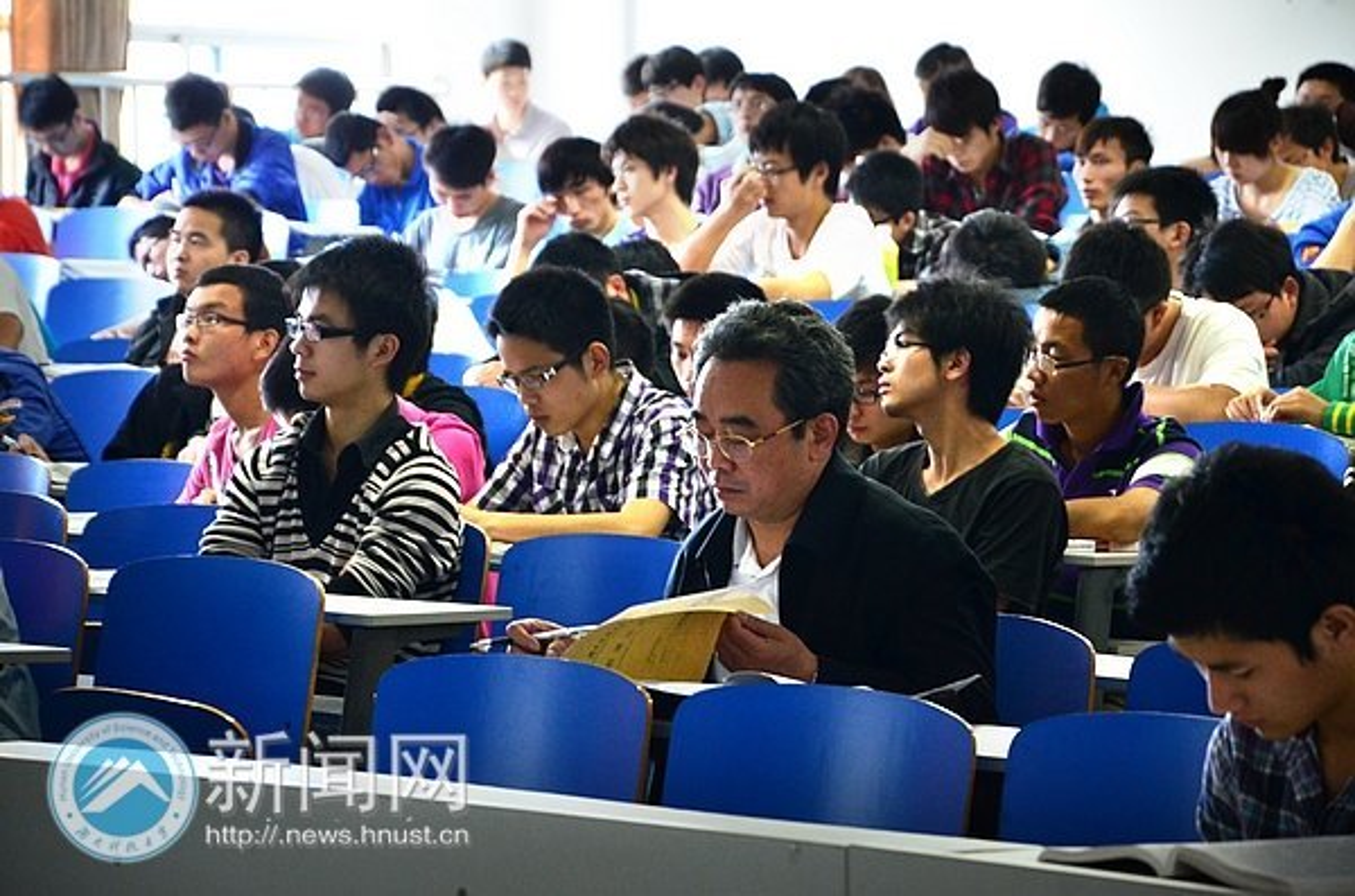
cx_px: 678
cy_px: 448
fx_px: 5914
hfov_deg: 13.1
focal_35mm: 158
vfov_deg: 8.7
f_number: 5.6
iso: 1250
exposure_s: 1/40
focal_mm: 105
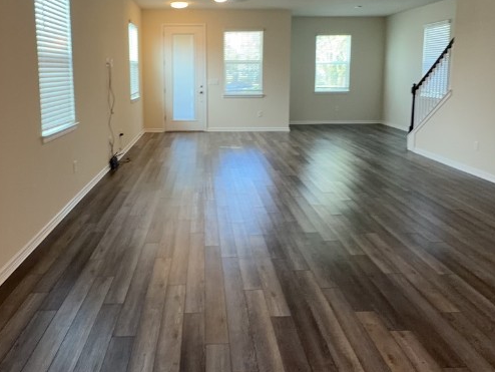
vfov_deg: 47.3
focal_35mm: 29
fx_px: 415
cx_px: 218
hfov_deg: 61.5
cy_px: 117
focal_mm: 2.22
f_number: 2.2
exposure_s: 1/30
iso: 100
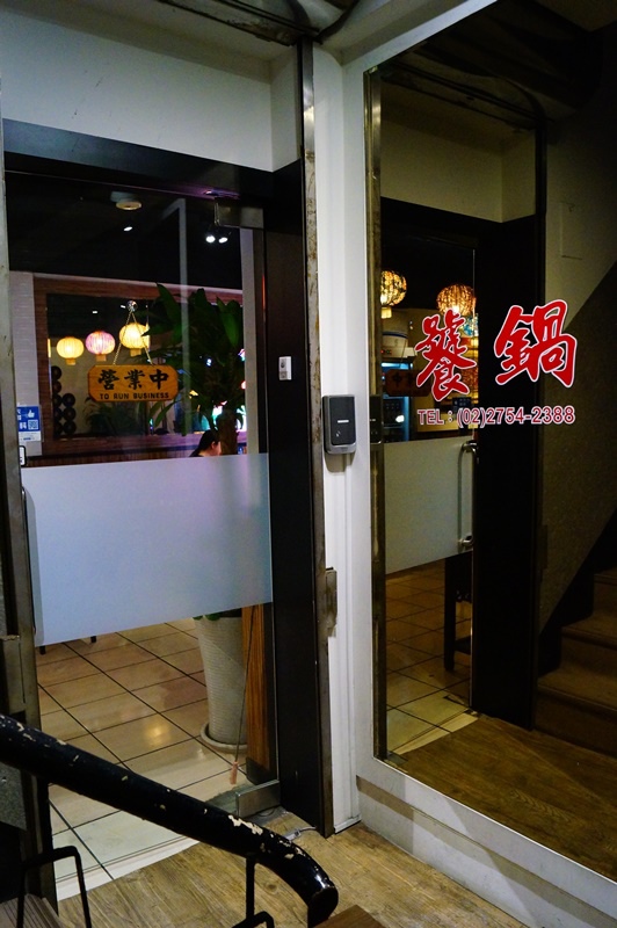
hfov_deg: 47.9
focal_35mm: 27
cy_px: 464
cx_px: 308
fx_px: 695
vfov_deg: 67.4
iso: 3200
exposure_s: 1/40
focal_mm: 18
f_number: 5.6
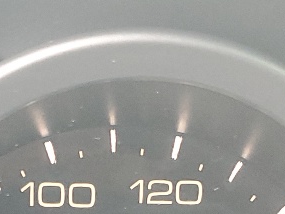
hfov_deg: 13.5
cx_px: 74
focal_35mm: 146
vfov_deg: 9.3
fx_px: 1203
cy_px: 488
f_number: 1.5
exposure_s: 1/60.2
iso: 119
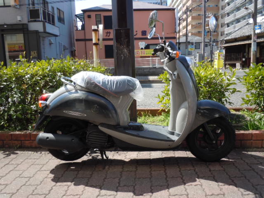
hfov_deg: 63.4
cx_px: 132
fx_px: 214
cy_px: 99
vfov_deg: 49.7
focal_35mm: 28
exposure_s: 1/320
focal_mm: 5
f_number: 3.7
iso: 100
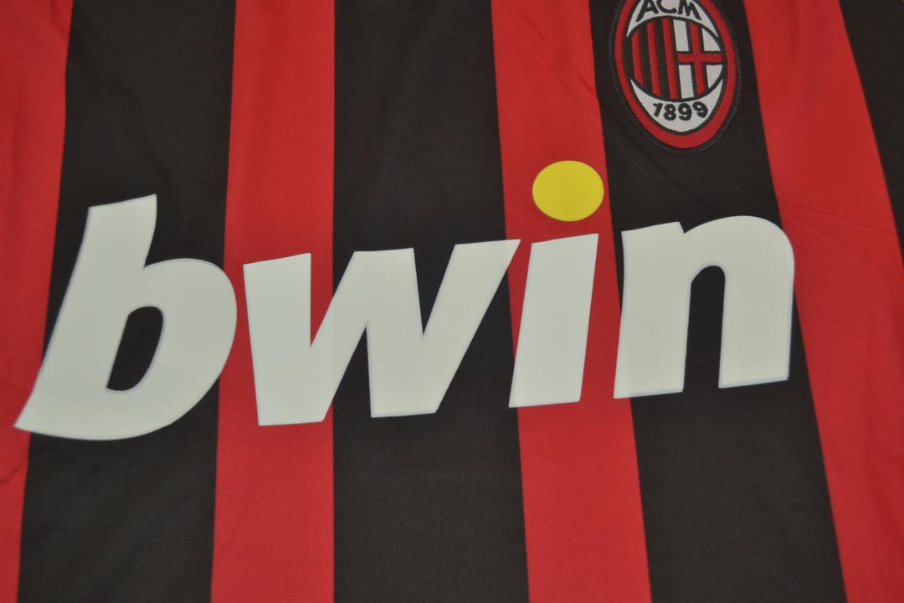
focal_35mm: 45
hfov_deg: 43.6
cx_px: 452
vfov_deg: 29.9
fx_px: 1130
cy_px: 302
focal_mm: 30
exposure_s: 1/200
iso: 200
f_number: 4.5
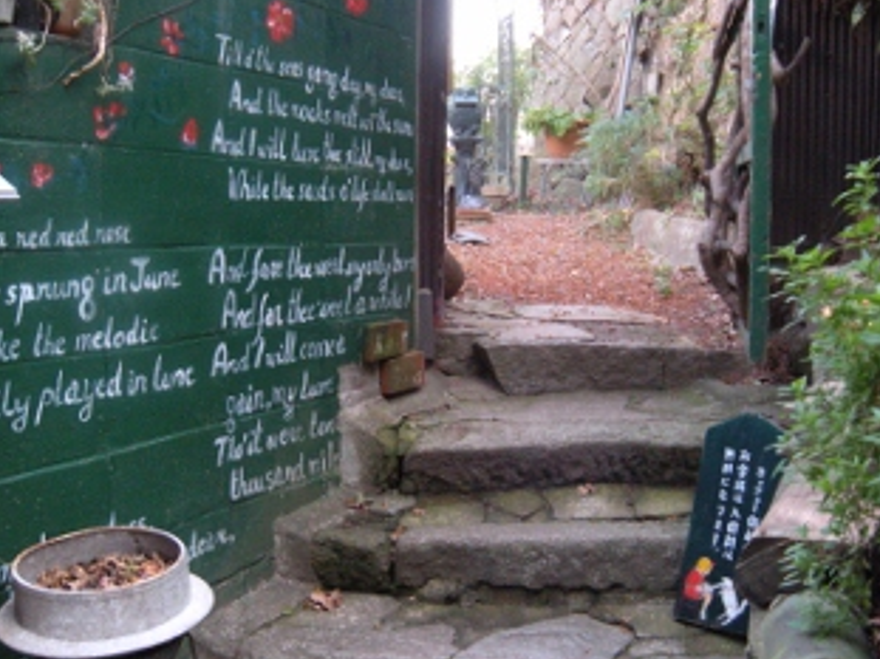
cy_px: 277
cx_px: 506
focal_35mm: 45
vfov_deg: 32.1
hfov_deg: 42.0
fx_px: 1144
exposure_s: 1/56.6
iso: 297
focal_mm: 5.9
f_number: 3.8
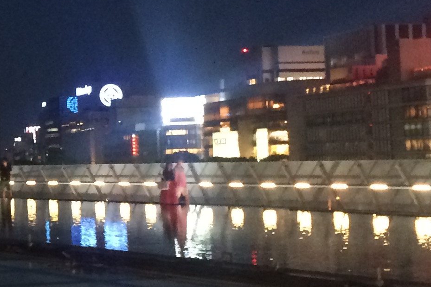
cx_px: -115
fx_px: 1269
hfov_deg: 18.1
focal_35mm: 106
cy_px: 57
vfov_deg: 12.9
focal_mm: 4.15
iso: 250
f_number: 2.2
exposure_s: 1/17
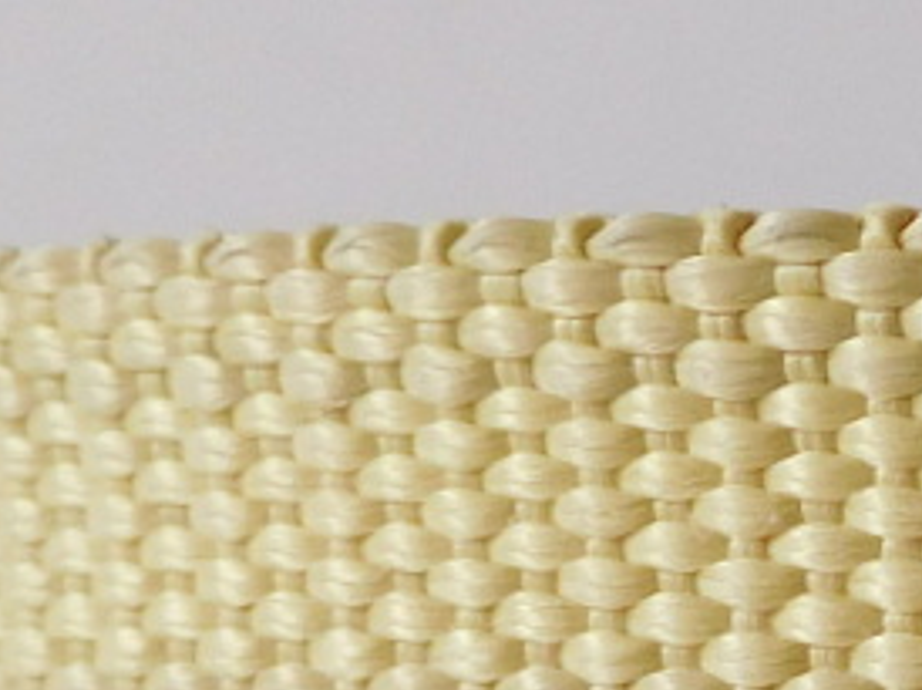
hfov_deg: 11.7
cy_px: 778
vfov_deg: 10.0
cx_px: 2016
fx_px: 3885
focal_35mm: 146
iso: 125
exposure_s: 1/50
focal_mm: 4.5
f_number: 3.4
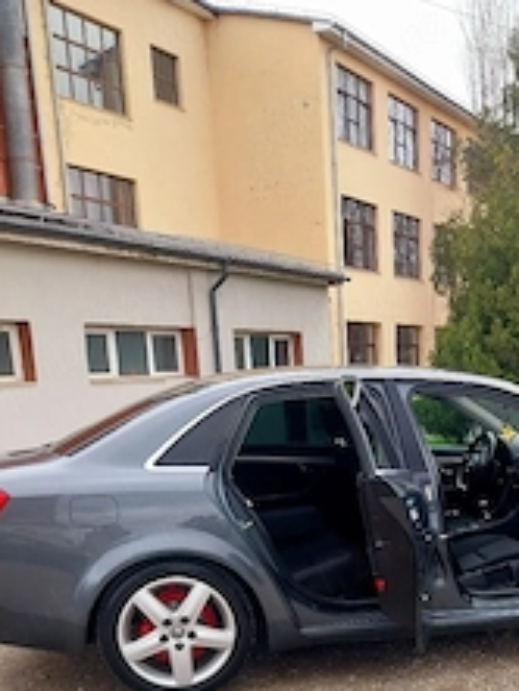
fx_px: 939
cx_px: 406
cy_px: 613
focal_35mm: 47
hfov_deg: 30.3
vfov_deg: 37.9
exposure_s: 1/286
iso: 25
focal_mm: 4
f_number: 1.8
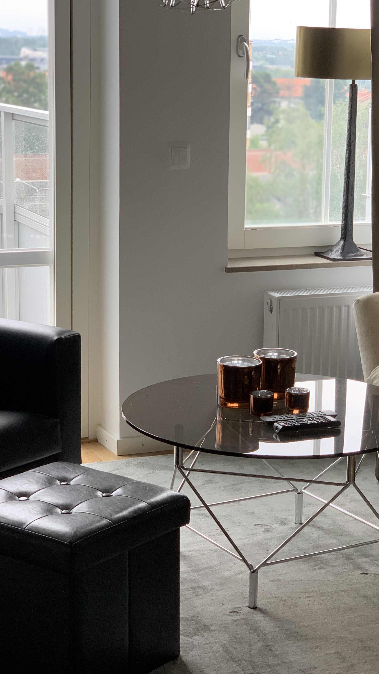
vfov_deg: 27.9
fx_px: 1358
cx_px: 224
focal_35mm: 76
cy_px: 336
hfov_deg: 15.9
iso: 64
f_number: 2.4
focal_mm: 6
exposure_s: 1/122
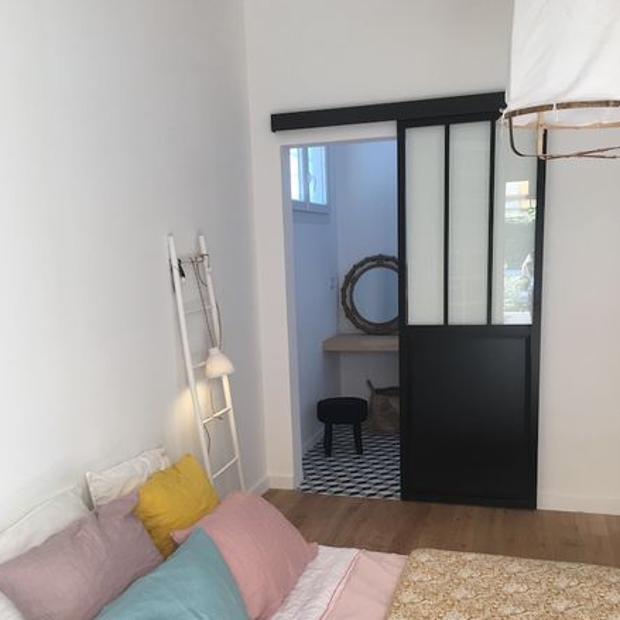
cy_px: 388
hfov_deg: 47.2
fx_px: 709
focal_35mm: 35
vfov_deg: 46.8
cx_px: 304
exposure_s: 1/33
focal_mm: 4.15
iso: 25
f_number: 2.2
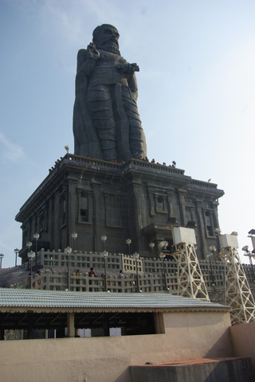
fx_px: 367
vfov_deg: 55.1
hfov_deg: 38.4
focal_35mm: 34
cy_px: 191
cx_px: 128
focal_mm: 23
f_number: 6.7
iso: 100
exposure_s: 1/125
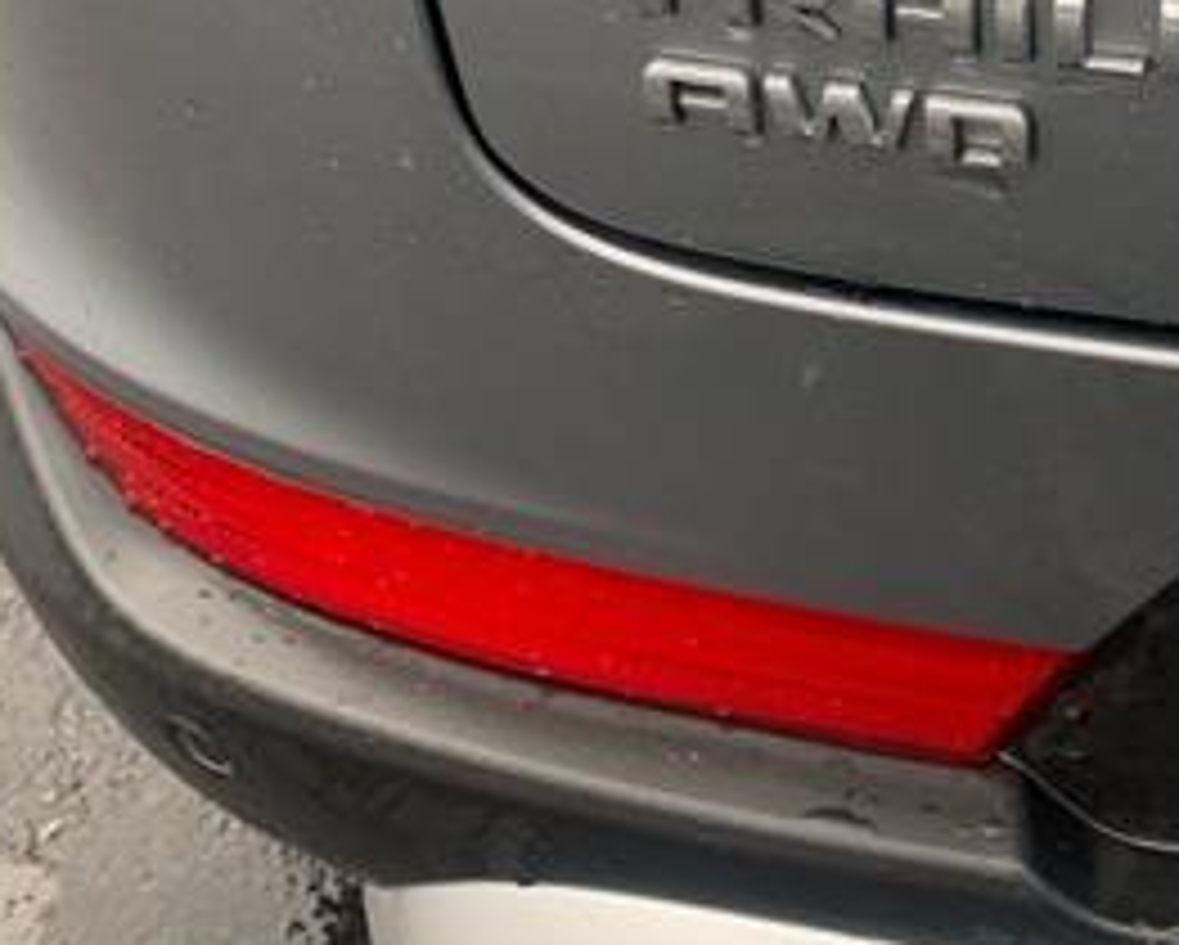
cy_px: 63
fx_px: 2165
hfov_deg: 29.1
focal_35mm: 62
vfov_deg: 23.8
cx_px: 1094
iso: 32
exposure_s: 1/121
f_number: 1.8
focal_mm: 4.25
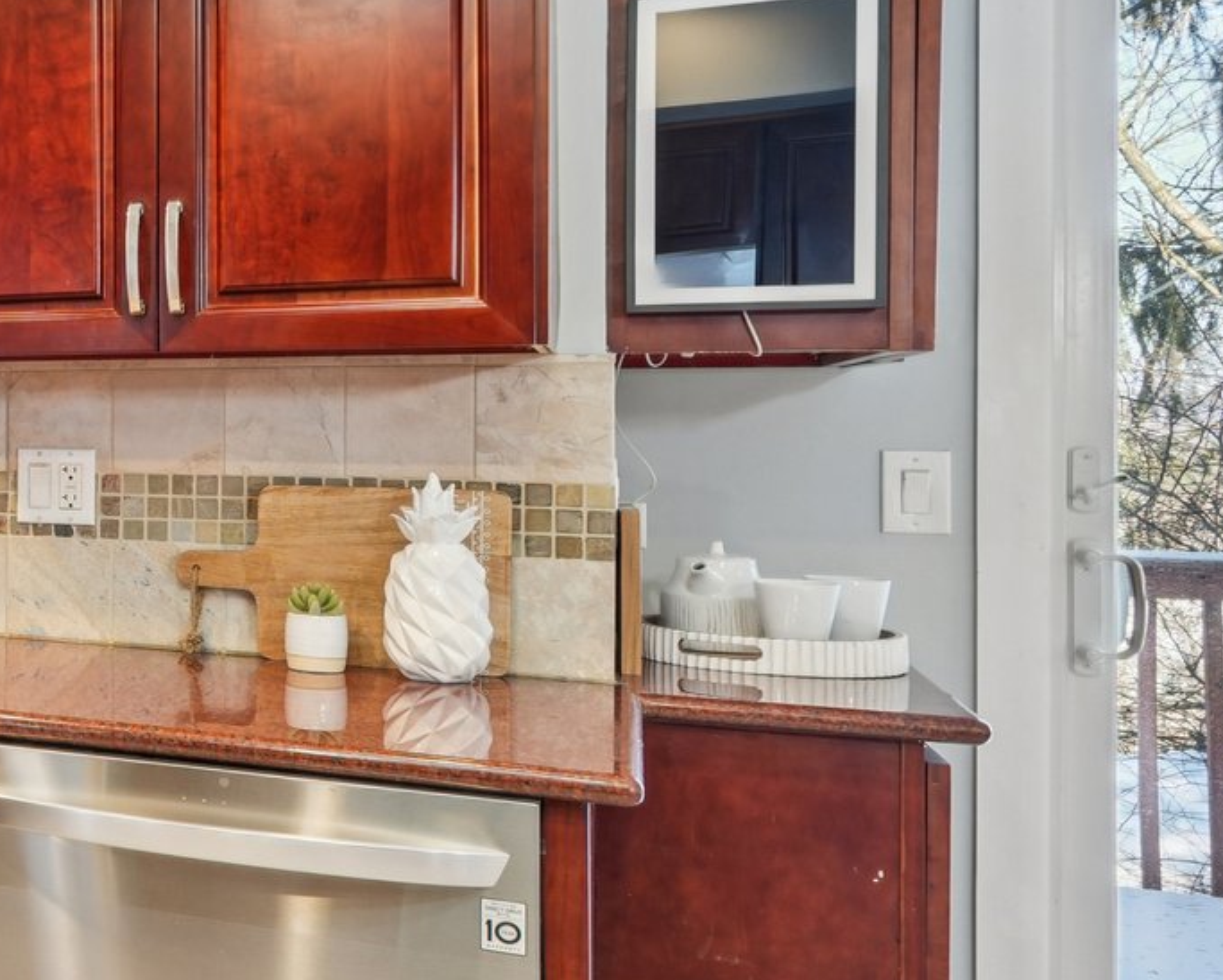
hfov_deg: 29.5
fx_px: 1630
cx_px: -500
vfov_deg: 33.5
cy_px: 499
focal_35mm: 45
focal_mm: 16
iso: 400
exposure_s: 1/15
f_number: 8
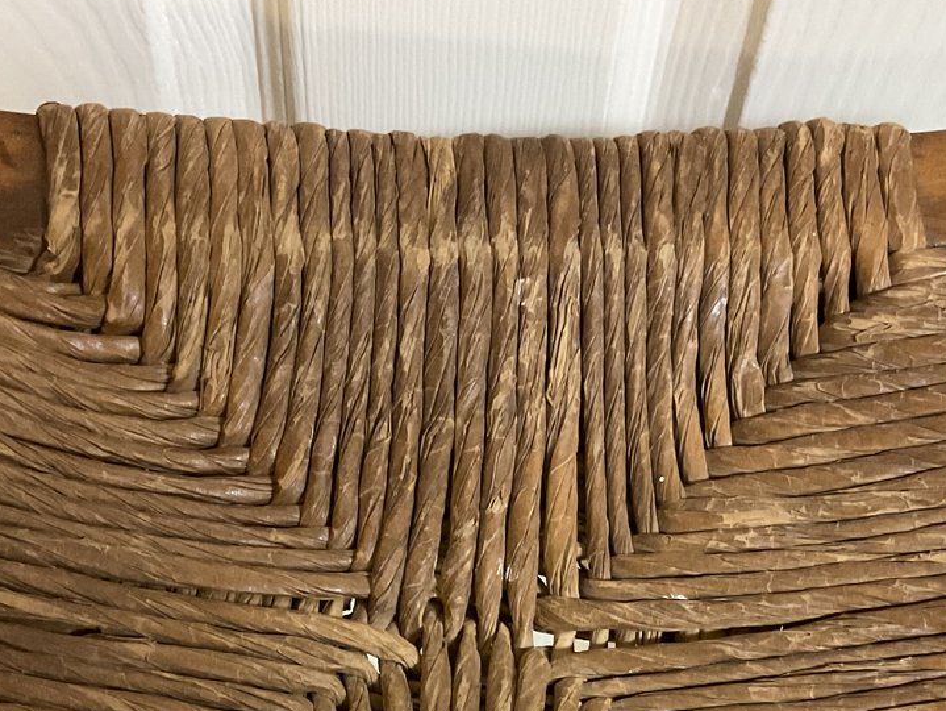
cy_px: 727
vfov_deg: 23.0
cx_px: 524
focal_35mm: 61
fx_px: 1668
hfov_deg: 31.6
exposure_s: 1/40
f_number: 1.8
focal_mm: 3
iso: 320
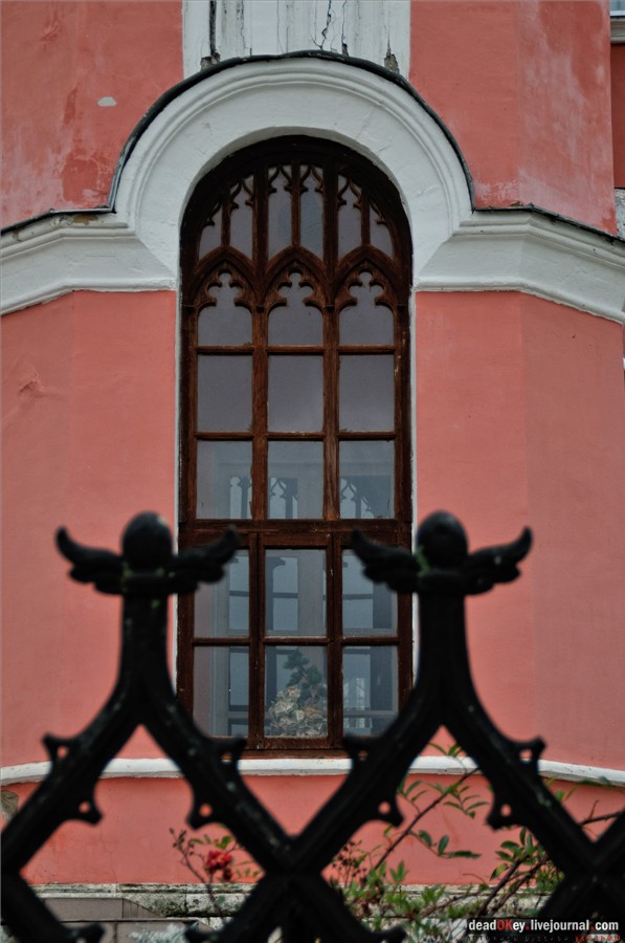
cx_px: 312
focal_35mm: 93
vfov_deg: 21.9
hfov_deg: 14.7
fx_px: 2430
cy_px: 472
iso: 250
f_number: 5
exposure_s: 1/320
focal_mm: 62
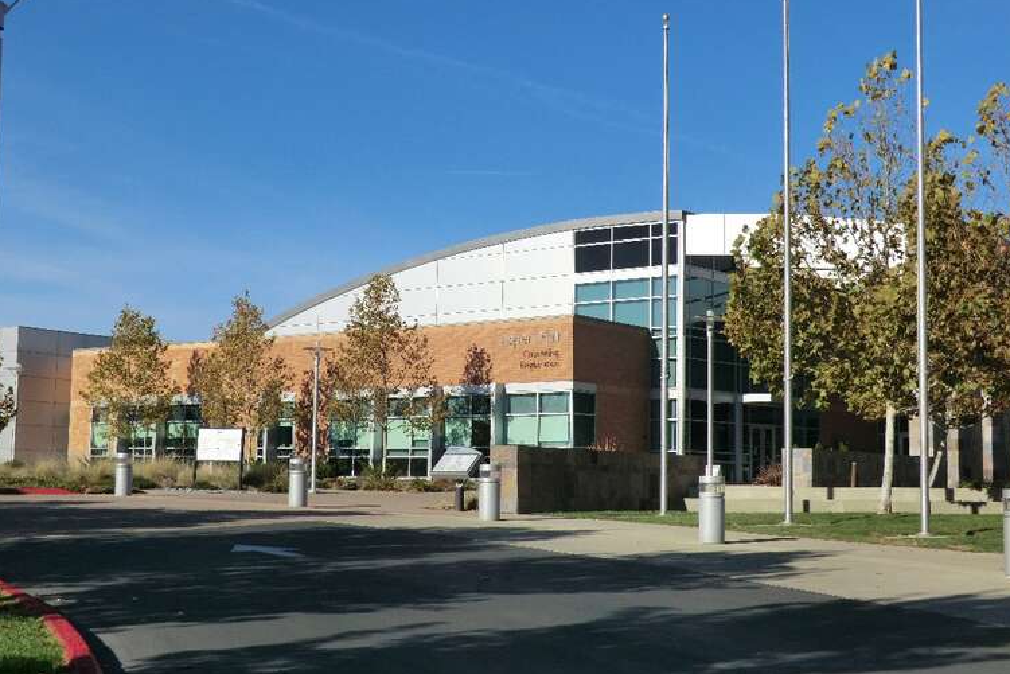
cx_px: 510
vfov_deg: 27.0
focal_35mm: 50
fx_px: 1403
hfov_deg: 39.6
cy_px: 293
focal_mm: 8.4
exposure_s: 1/200
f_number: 9.3
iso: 80
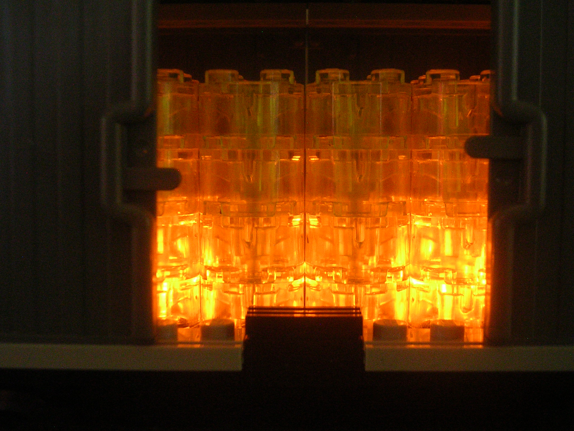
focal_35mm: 49
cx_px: 287
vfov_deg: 29.7
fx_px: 813
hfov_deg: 38.9
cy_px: 216
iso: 195
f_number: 3.1
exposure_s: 1/5.2
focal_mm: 7.5
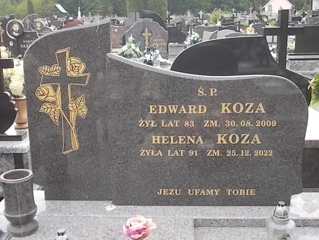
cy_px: 120
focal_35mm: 43
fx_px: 396
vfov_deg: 33.6
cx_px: 160
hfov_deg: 43.9
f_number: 3.3
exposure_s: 1/125
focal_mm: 6.1
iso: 80
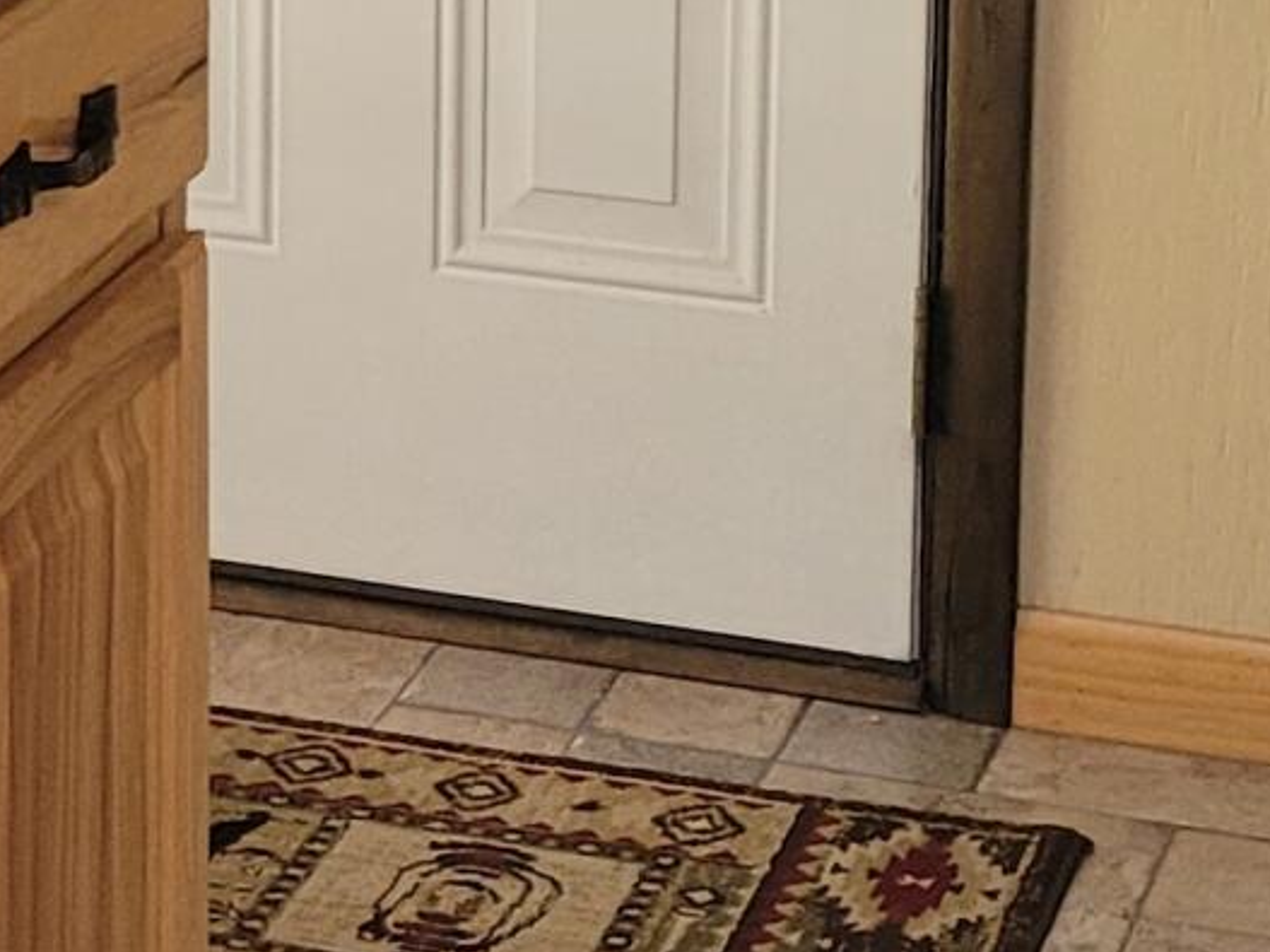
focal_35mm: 148
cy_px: -456
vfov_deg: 9.7
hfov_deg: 13.1
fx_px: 5429
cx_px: -111
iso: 200
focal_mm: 5.4
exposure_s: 1/60
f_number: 1.8
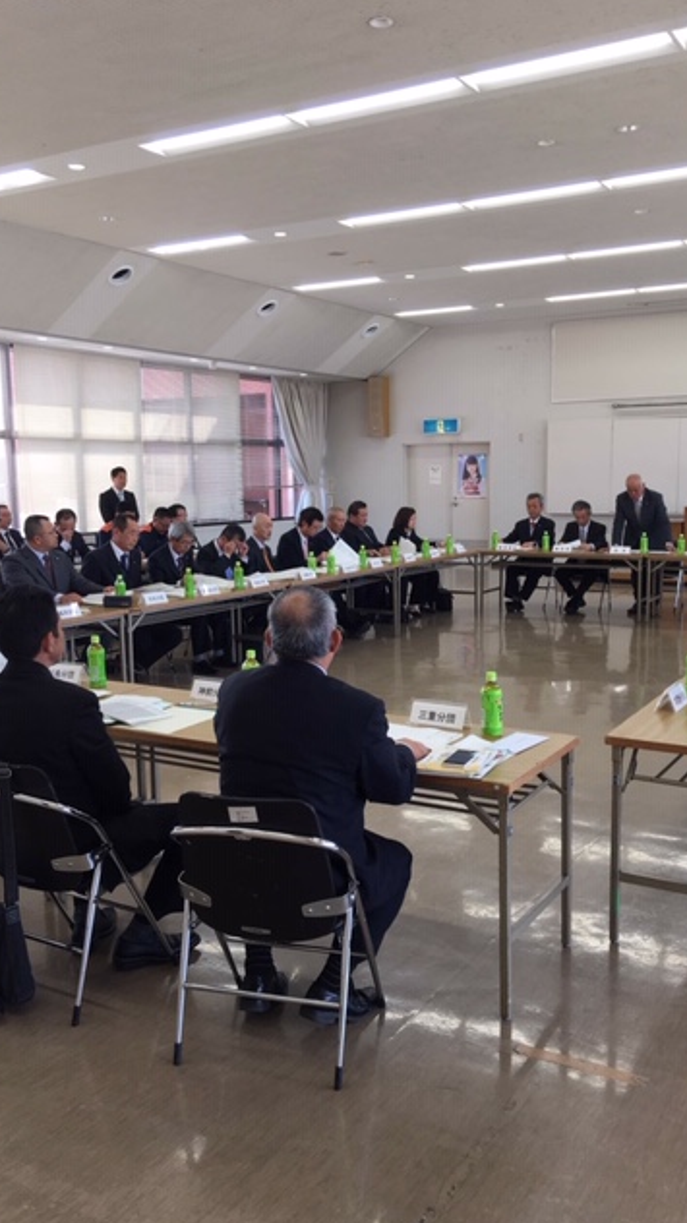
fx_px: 1037
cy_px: 615
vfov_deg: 61.0
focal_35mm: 32
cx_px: 373
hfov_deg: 36.6
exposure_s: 1/60
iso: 32
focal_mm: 4.15
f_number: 2.2
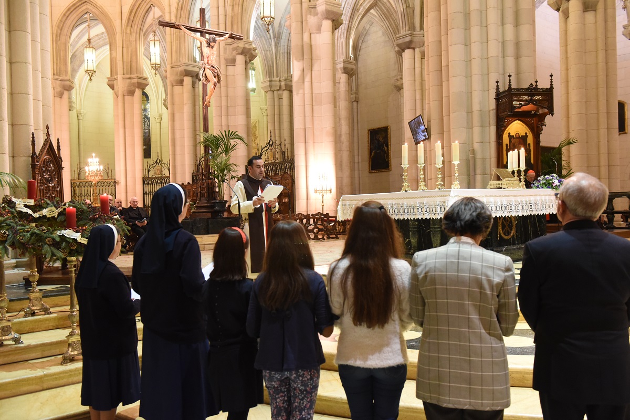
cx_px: 315
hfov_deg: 55.8
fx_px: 595
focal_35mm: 34
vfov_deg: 38.9
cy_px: 210
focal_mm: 34
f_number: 4
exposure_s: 1/80
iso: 5000
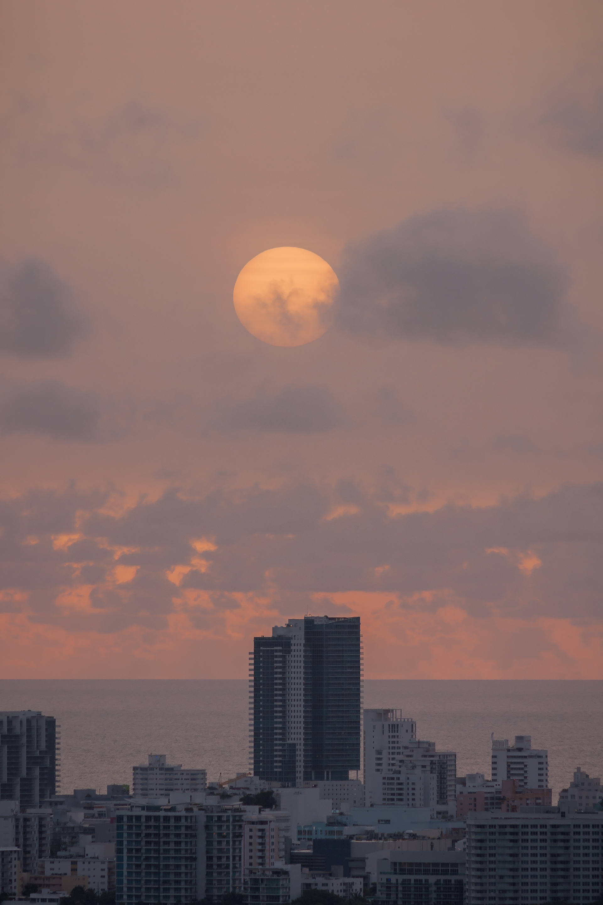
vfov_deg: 4.6
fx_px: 11305
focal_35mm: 450
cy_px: 452
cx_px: 302
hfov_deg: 3.1
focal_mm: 300
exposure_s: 1/200
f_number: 8
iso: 250
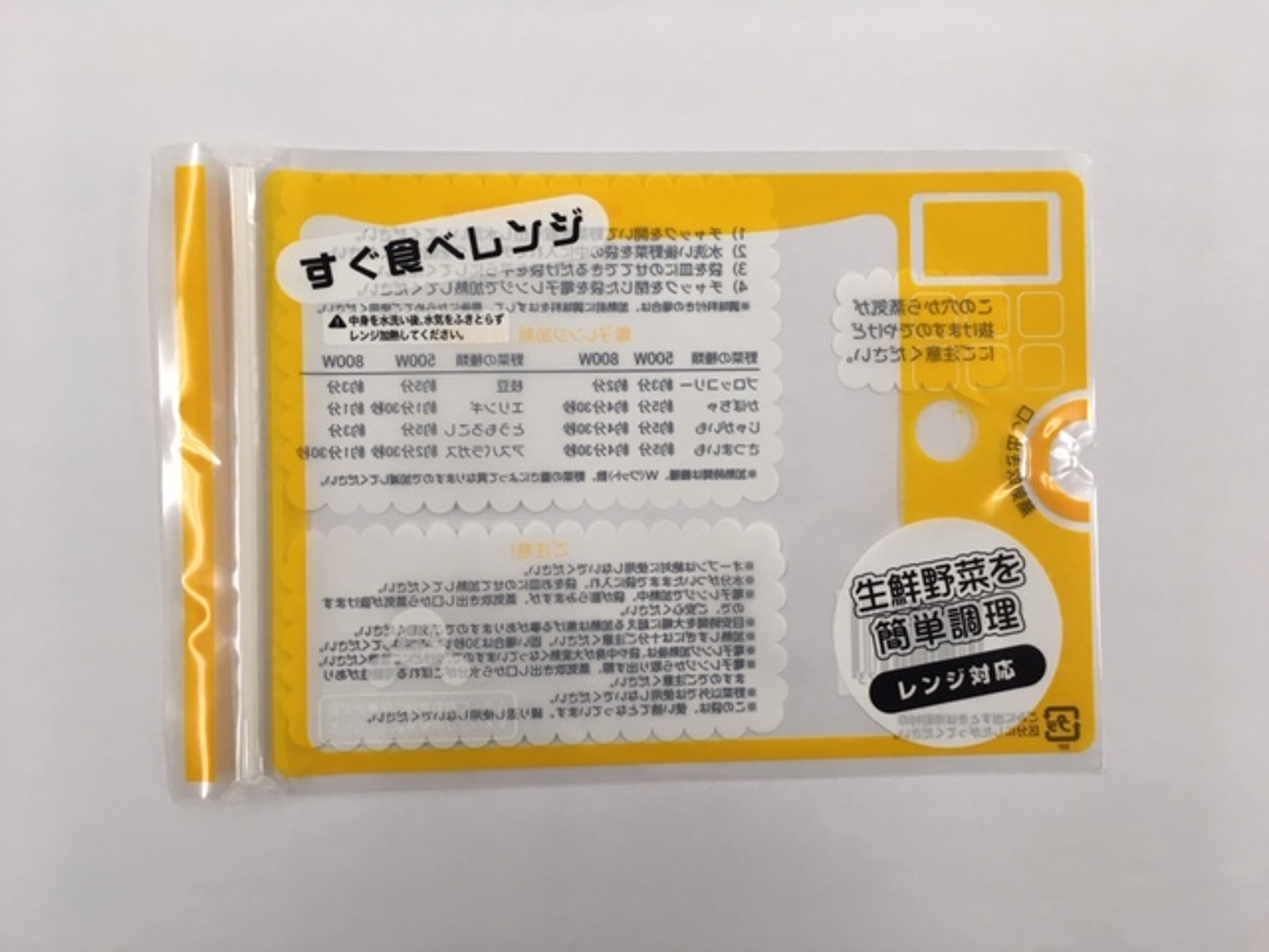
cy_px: 476
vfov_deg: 48.2
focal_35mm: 29
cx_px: 634
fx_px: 1063
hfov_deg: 61.7
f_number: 2.2
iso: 25
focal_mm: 4.15
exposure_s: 1/33
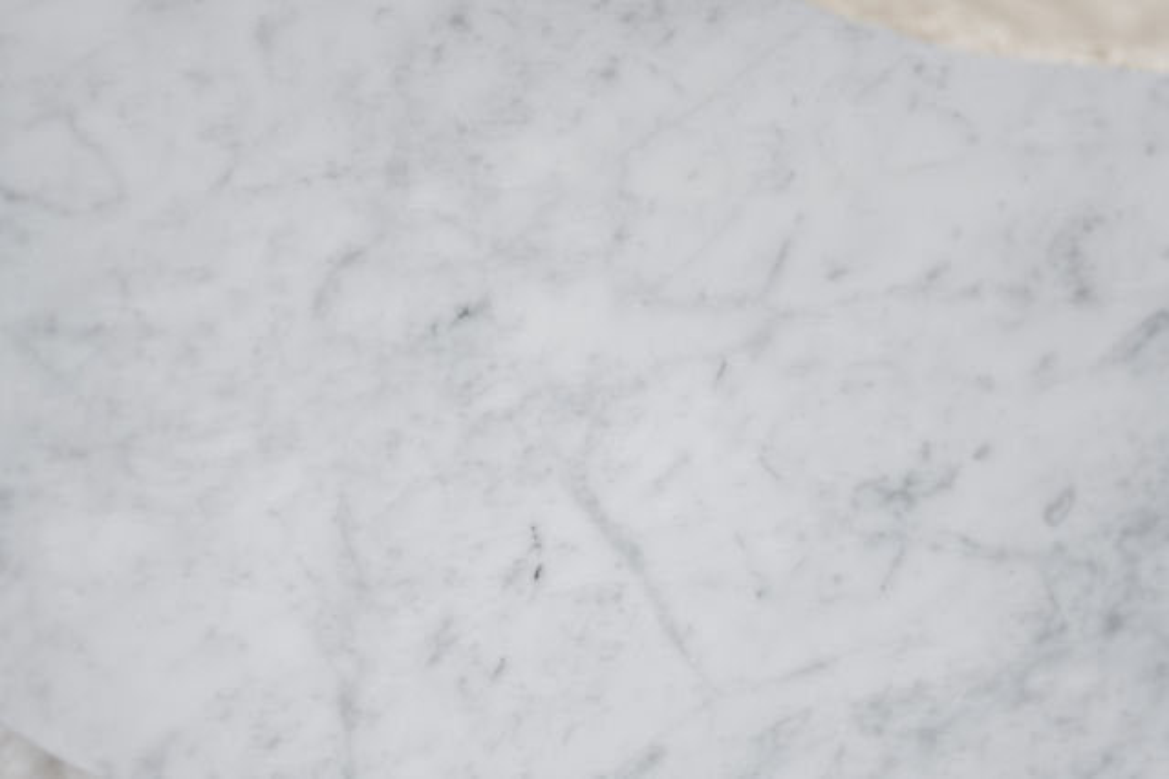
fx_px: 2760
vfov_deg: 16.1
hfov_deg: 23.9
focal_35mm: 85
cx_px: 584
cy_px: 390
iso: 100
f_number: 1.8
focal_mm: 85
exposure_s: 1/80
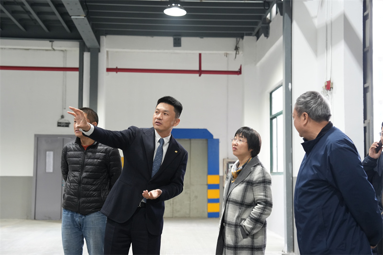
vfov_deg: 25.0
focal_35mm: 54
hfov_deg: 36.9
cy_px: 128
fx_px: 574
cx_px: 192
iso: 2500
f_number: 4
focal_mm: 54
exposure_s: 1/60
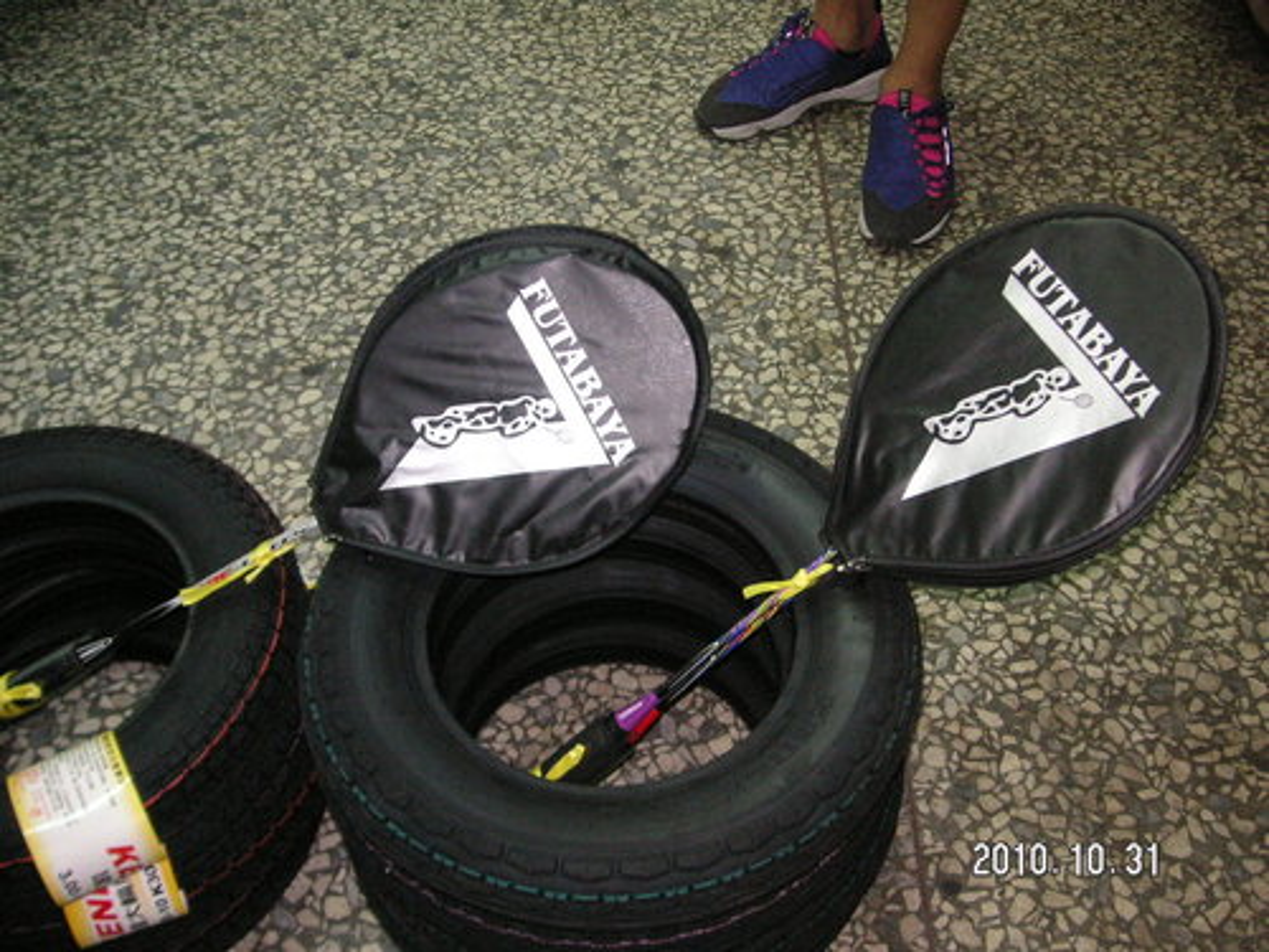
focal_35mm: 37
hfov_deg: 50.1
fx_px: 1356
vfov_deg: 38.7
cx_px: 634
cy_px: 476
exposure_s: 1/45
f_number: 2.8
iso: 160
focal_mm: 6.1
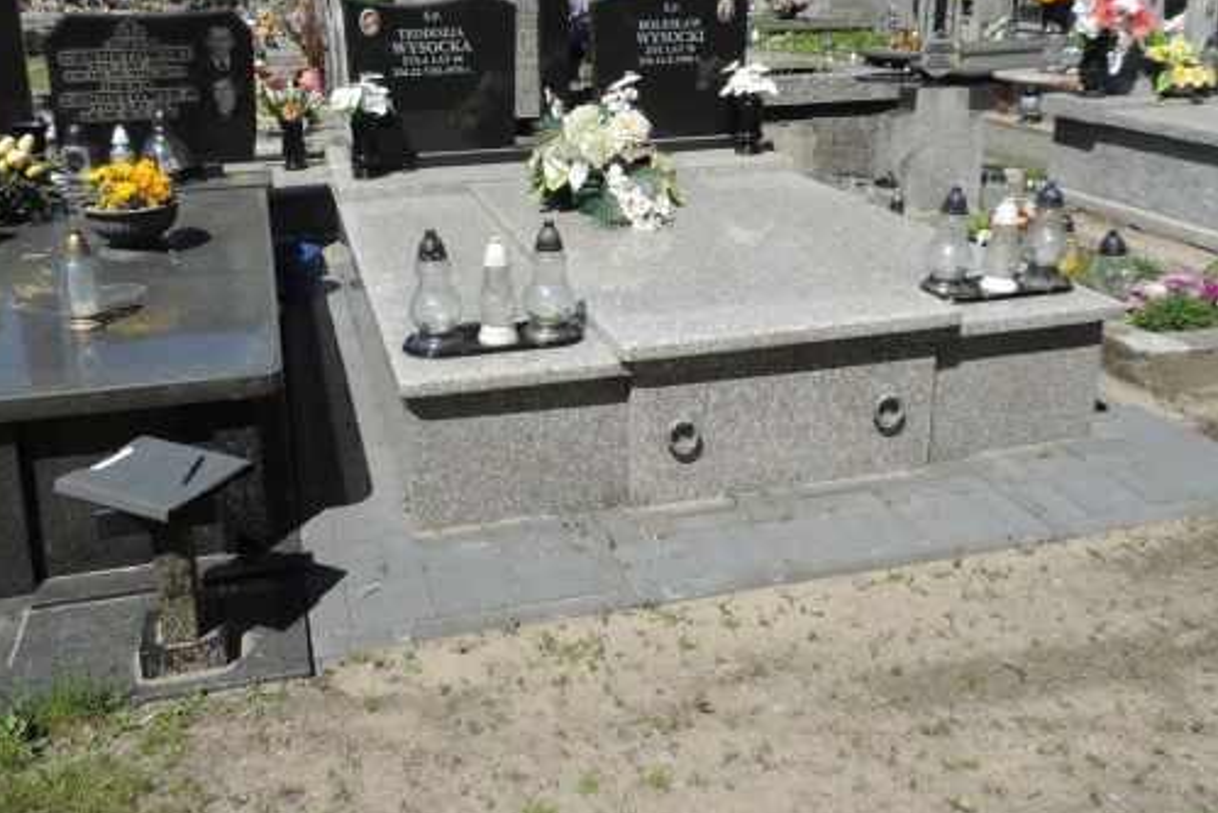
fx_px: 1083
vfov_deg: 40.4
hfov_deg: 58.5
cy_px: 247
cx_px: 520
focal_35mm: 32
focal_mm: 4.3
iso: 80
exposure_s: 1/1250
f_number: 3
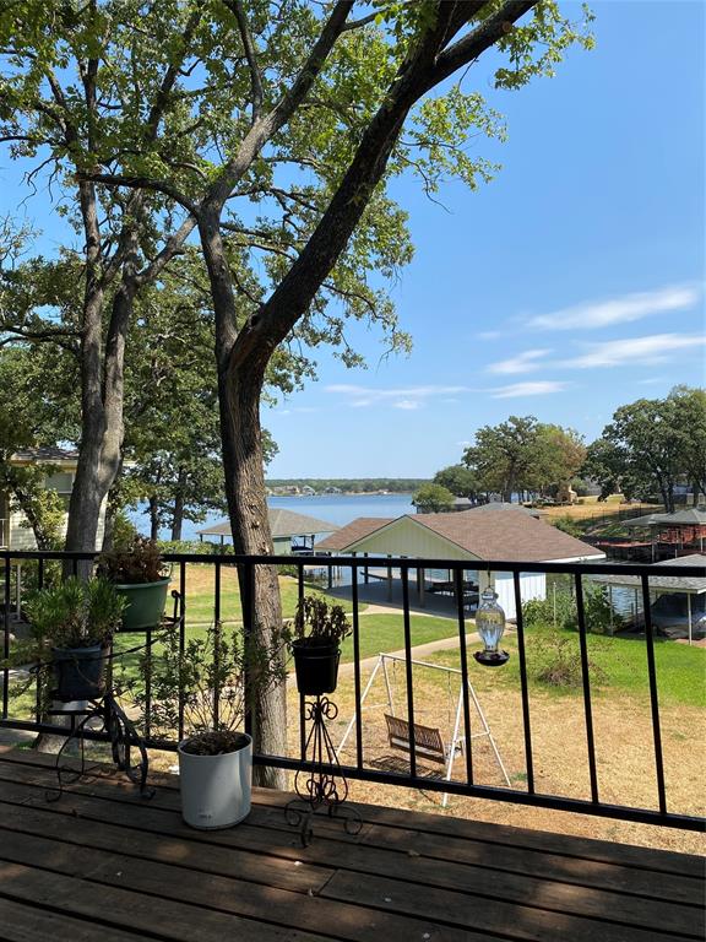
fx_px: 707
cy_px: 471
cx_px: 353
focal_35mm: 26
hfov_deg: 53.1
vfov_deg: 67.3
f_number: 1.8
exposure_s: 1/2222
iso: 32
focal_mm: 4.25
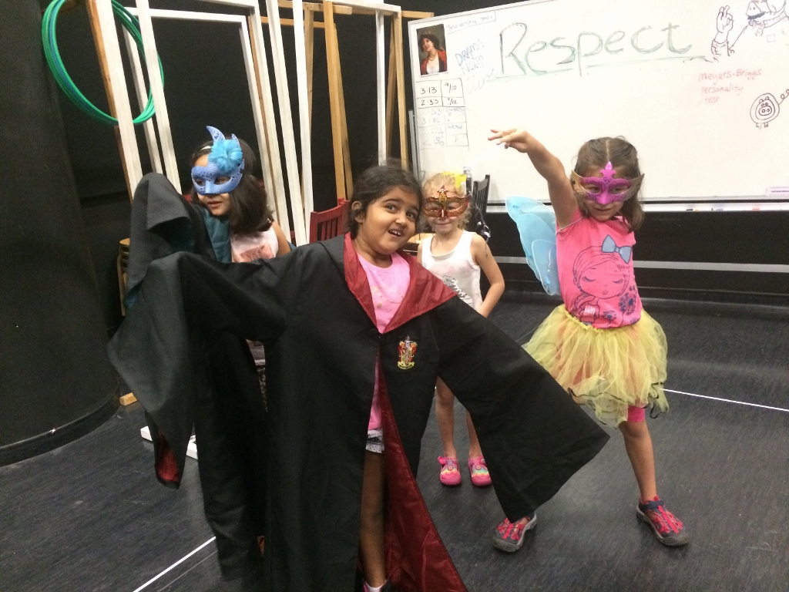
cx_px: 394
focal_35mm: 29
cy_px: 296
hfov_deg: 61.7
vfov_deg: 48.2
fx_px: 661
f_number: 2.2
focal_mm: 4.15
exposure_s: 1/17
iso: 400
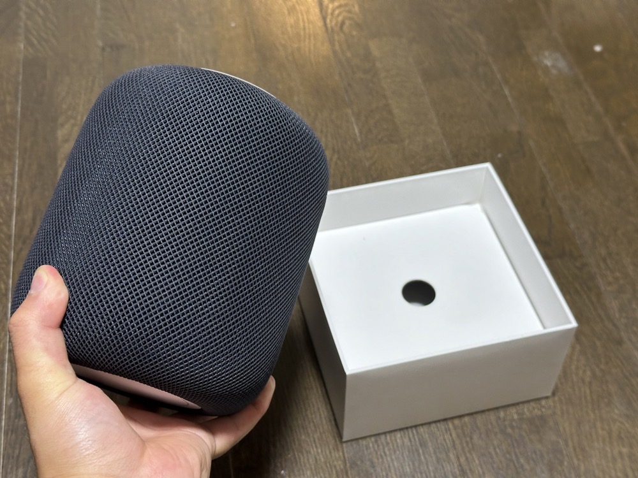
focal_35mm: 48
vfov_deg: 30.3
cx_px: 319
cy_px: 239
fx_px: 885
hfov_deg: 39.7
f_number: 1.78
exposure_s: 1/59
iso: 200
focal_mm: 6.86
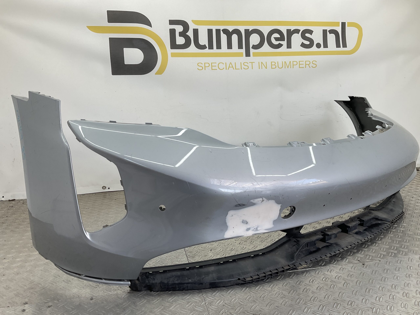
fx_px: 352
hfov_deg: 61.7
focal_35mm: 29
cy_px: 158
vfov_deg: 48.2
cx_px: 210
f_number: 1.8
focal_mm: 3
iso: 16
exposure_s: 1/140
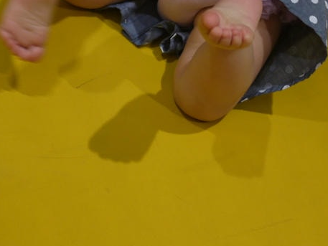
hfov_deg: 18.7
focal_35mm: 105
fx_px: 995
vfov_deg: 13.9
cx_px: 181
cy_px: -11
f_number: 1.7
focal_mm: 20
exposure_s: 1/160
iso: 160
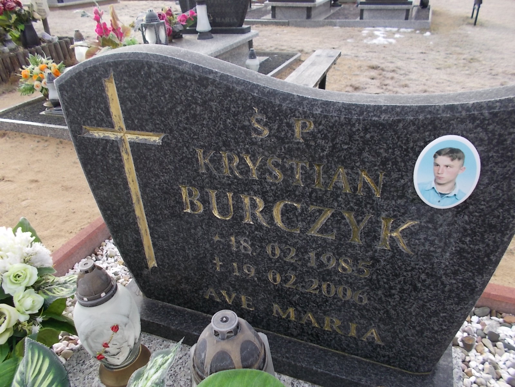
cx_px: 258
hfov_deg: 67.3
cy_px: 194
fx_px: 387
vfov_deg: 53.1
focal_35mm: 26
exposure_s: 1/200
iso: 80
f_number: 3.2
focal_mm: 4.6
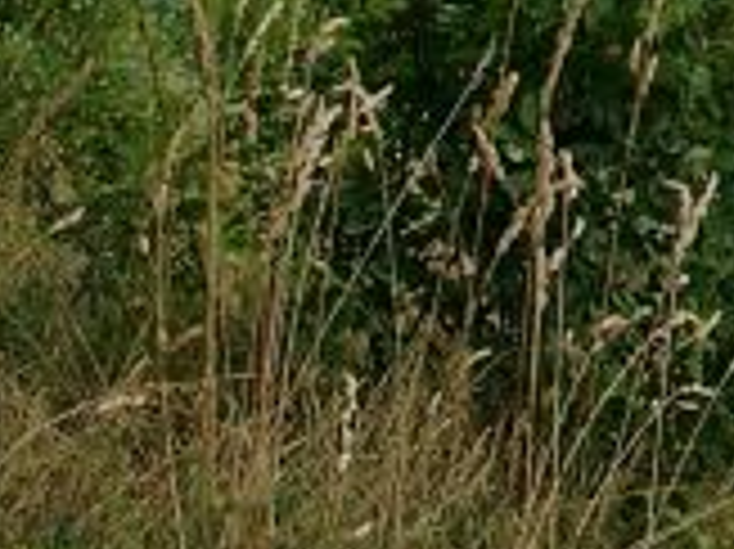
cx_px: 1279
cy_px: -603
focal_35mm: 167
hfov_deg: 11.1
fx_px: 3538
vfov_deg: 8.4
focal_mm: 7.13
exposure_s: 1/136
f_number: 4
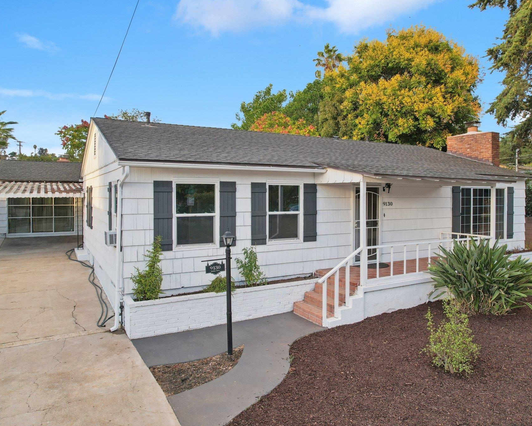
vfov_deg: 56.8
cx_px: 299
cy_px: 214
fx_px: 394
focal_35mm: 25
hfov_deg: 67.8
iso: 110
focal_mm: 8.4
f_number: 2.8
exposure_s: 1/240
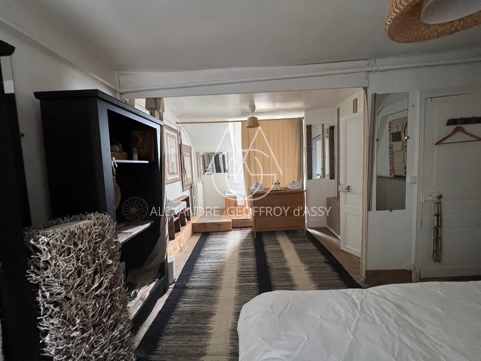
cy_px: 180
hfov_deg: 106.2
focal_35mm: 13
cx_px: 240
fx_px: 181
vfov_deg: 89.9
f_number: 1.8
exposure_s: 1/60
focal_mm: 1.57
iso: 250
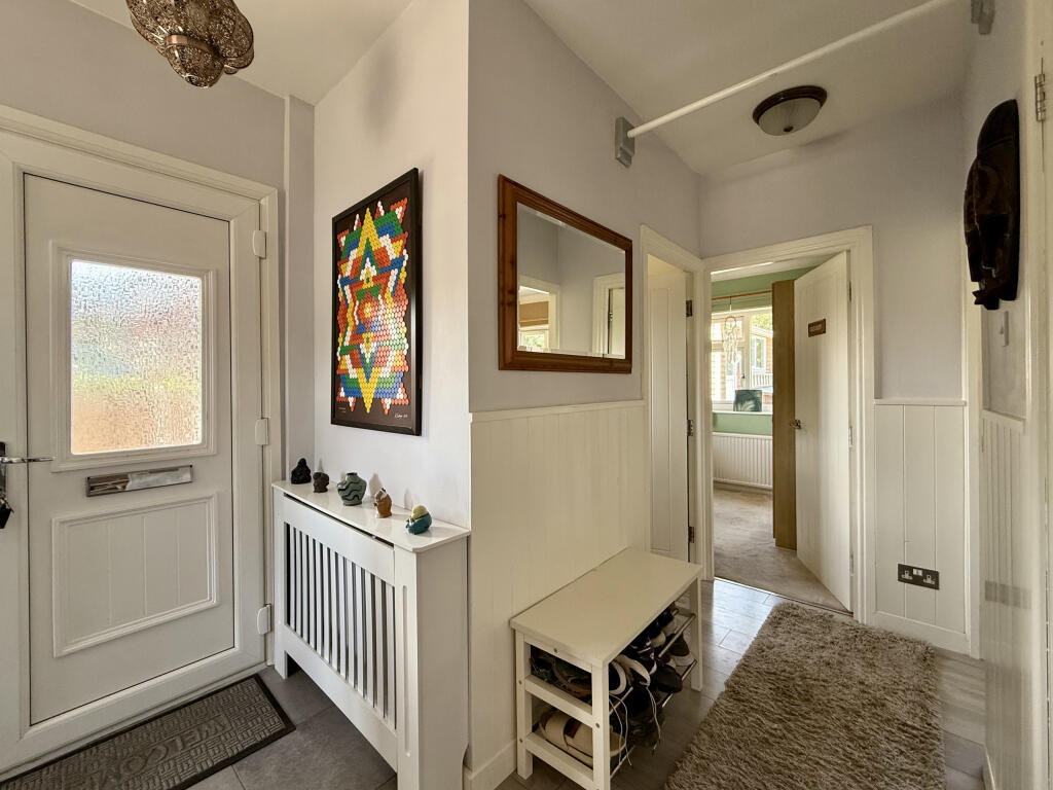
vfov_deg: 85.7
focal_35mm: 14
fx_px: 426
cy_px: 395
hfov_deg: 102.1
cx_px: 526
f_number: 2.2
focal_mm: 2.22
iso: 200
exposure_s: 1/99
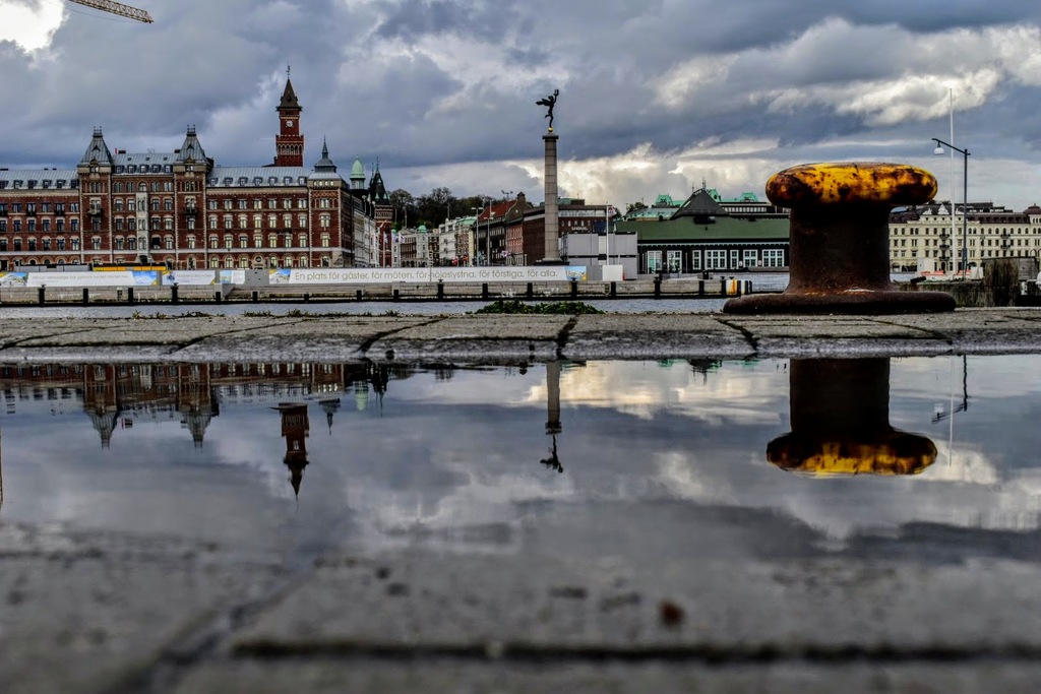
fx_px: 1345
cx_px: 520
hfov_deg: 42.3
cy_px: 347
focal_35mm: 46
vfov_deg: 29.0
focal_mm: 31
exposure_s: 1/400
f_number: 11
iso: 400
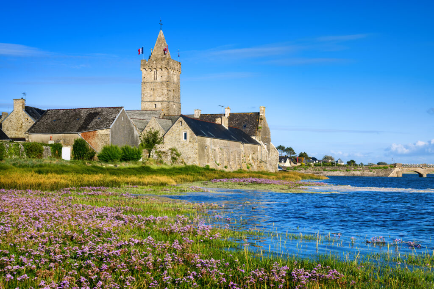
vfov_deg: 26.0
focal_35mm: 52
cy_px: 144
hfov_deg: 38.2
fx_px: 627
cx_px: 217
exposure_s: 1/60
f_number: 11
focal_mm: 52
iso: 64
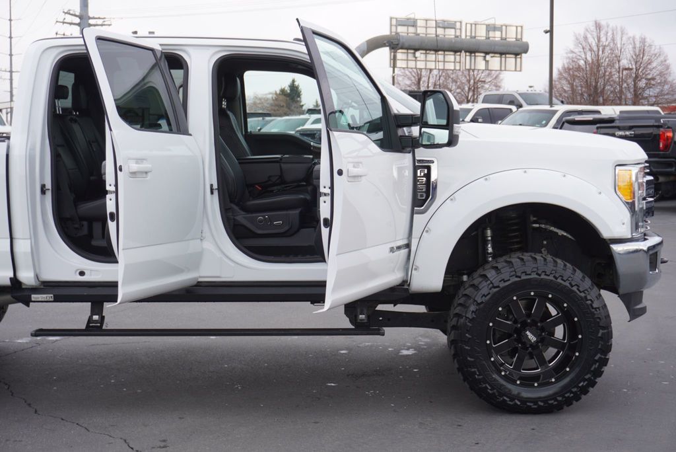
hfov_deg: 34.2
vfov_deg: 23.2
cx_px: 338
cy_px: 226
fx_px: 1099
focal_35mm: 58
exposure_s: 1/60
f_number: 5.6
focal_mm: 39
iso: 100
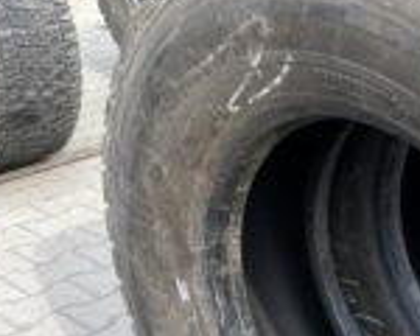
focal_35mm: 73
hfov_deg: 24.1
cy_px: 279
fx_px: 907
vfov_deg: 20.7
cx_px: 476
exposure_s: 1/439
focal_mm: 4.25
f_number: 1.8
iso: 32
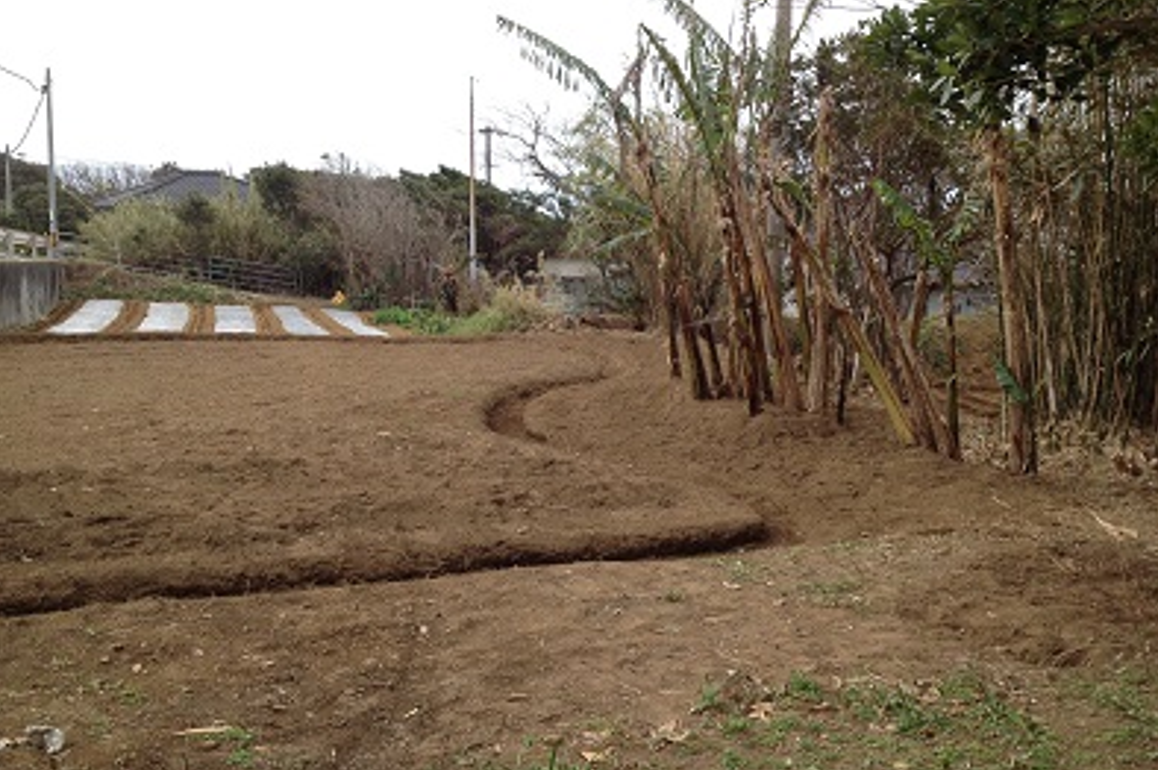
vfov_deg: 35.9
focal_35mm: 37
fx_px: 1189
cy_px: 417
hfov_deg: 51.9
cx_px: 579
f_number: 2.4
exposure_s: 1/497
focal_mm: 4.28
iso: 50
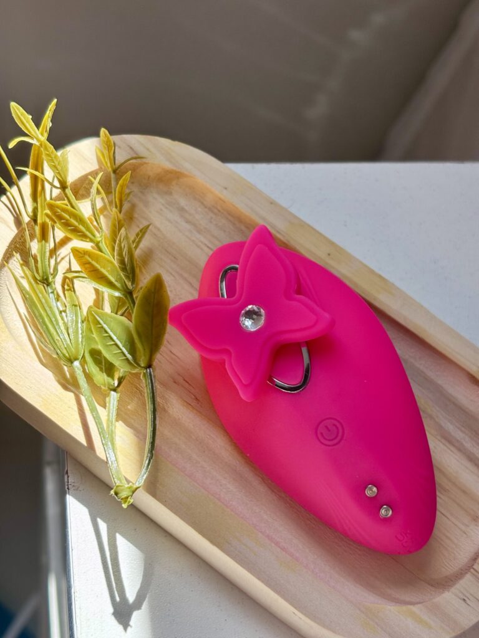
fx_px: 959
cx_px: 240
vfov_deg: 36.8
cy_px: 319
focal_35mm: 52
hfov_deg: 28.0
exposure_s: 1/510
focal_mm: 5.96
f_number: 1.6
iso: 32
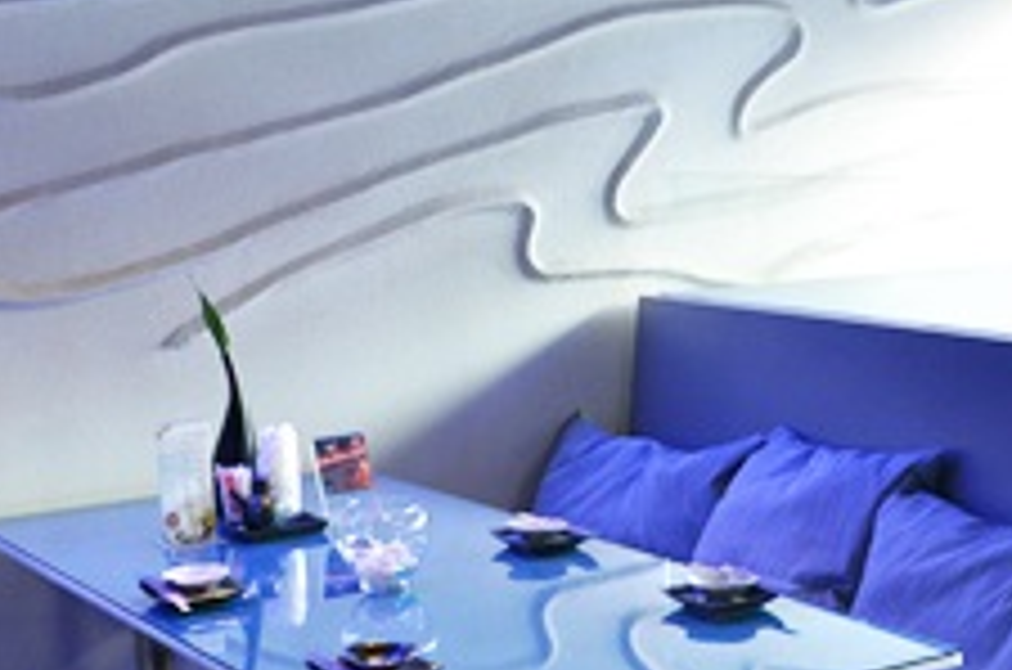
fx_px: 1851
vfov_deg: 20.5
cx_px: 625
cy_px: 409
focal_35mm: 66
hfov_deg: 30.5
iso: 800
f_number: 4.5
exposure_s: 1/25
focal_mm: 18
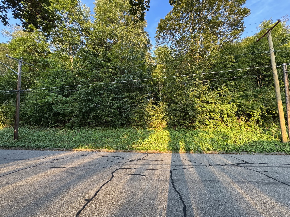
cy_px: 108
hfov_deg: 102.1
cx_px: 145
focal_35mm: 14
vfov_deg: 85.7
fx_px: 117
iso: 100
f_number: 2.2
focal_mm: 2.22
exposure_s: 1/99
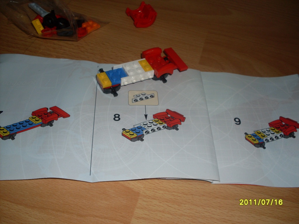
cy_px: 112
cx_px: 150
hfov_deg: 49.0
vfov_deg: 37.7
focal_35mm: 38
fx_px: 328
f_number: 2.8
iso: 100
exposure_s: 1/45
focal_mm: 6.3
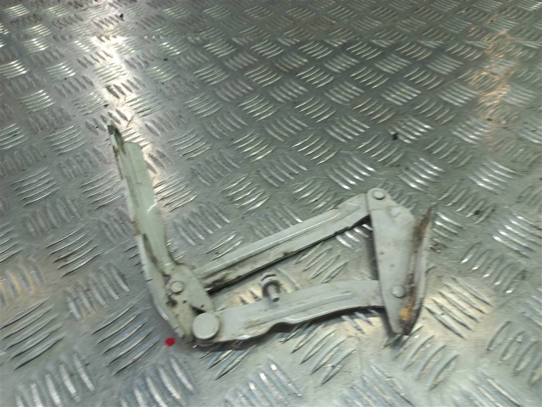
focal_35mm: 25
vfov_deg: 54.9
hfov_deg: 69.4
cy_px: 204
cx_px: 271
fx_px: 391
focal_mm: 4.6
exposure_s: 1/50
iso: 50
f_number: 1.8
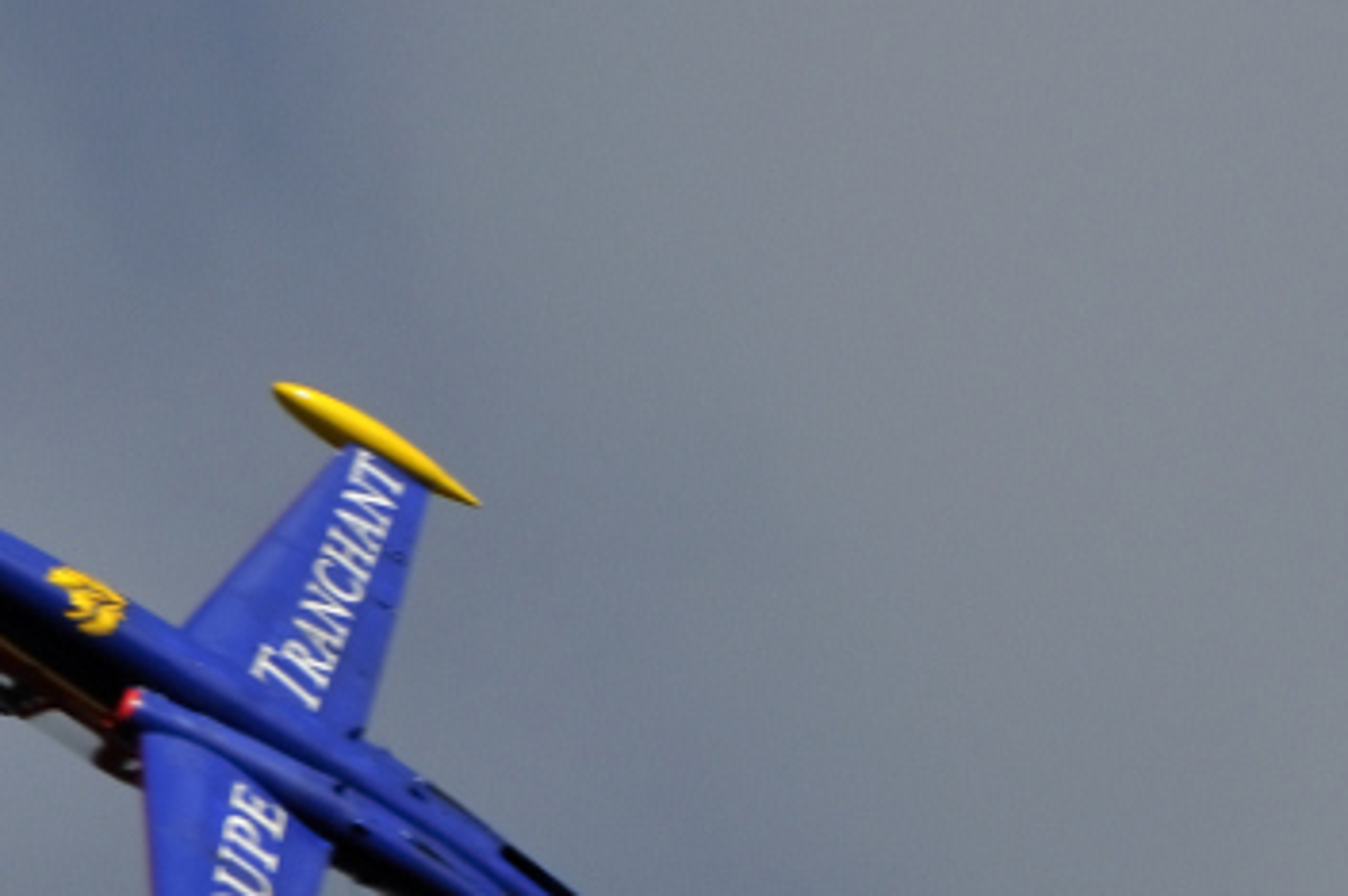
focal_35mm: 1278
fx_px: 47808
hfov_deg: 1.6
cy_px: 819
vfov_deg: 1.1
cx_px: 437
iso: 200
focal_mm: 300
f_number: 13
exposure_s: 1/640
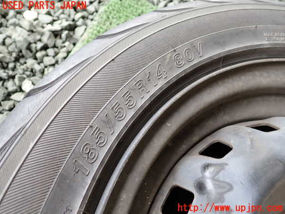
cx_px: 142
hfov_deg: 60.0
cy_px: 107
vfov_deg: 46.8
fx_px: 247
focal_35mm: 30
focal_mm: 5.4
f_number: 2.3
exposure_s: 1/100
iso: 200
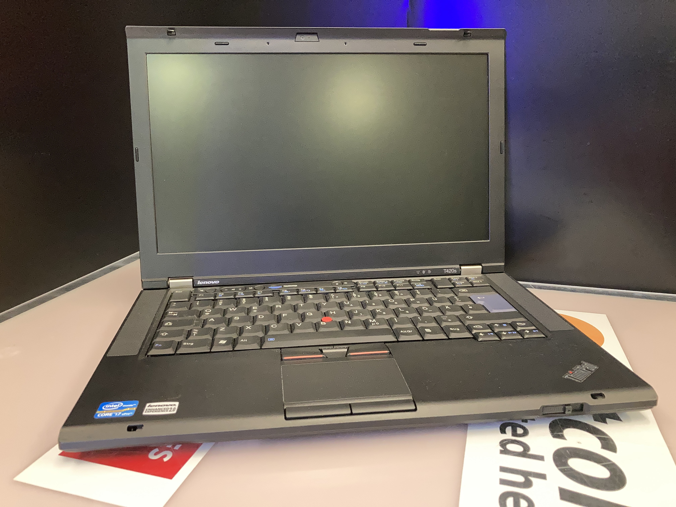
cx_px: 338
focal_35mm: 28
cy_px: 254
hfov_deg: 63.4
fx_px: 547
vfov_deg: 49.7
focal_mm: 3.99
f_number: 1.8
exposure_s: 1/25
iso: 500
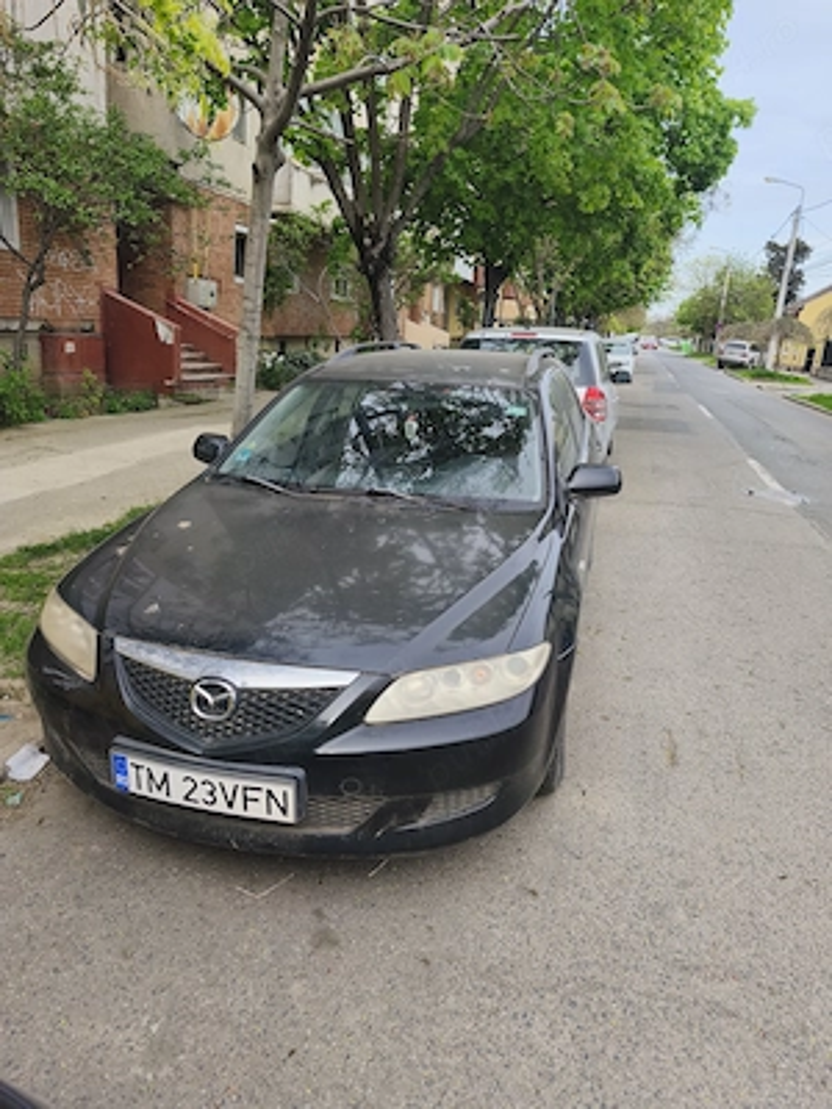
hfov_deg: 58.9
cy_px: 554
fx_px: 737
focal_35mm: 23
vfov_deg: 73.9
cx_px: 416
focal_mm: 6.18
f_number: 1.65
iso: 50
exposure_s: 1/522
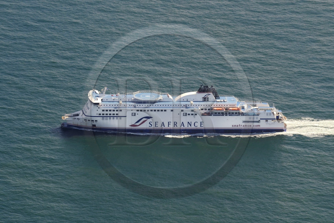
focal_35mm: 200
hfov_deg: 10.3
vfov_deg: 6.9
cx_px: 167
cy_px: 112
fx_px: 1855
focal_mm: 200
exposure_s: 1/800
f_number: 8
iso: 400
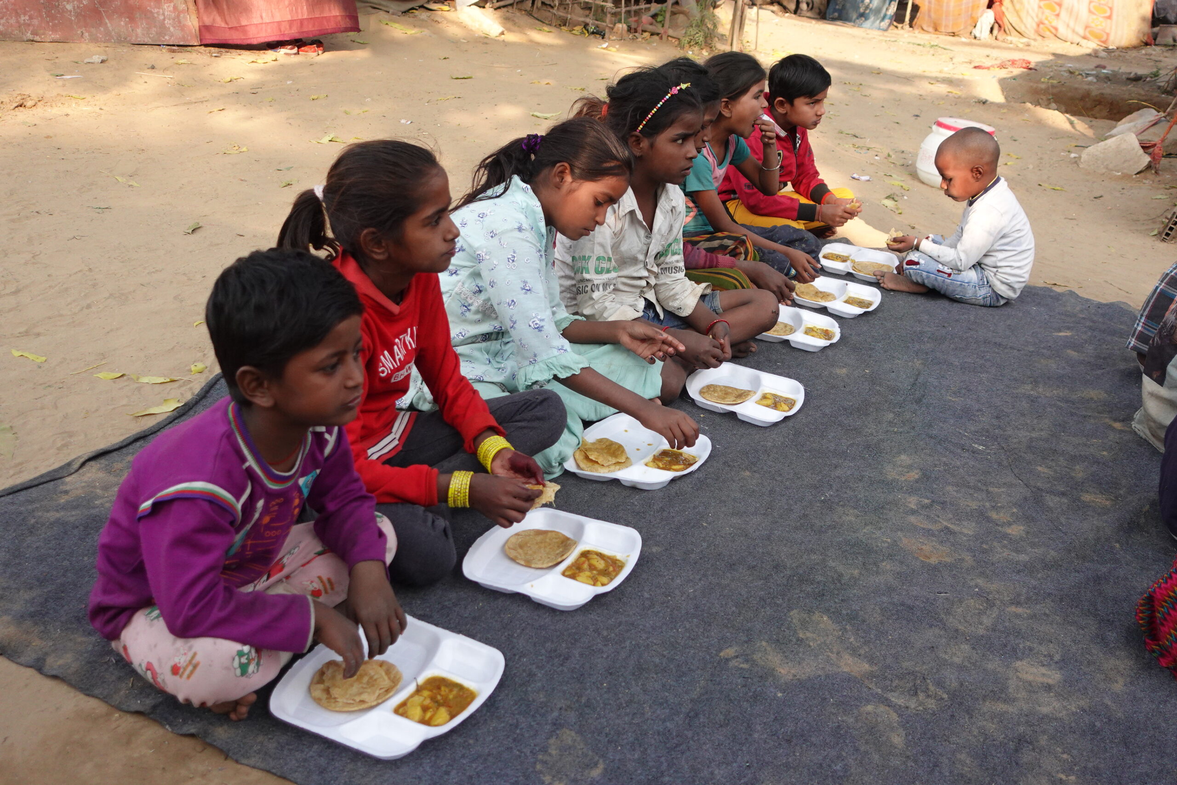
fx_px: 1177
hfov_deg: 53.1
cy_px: 392
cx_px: 588
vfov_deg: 36.9
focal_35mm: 36
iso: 640
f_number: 2.8
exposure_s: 1/1250
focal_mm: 13.94
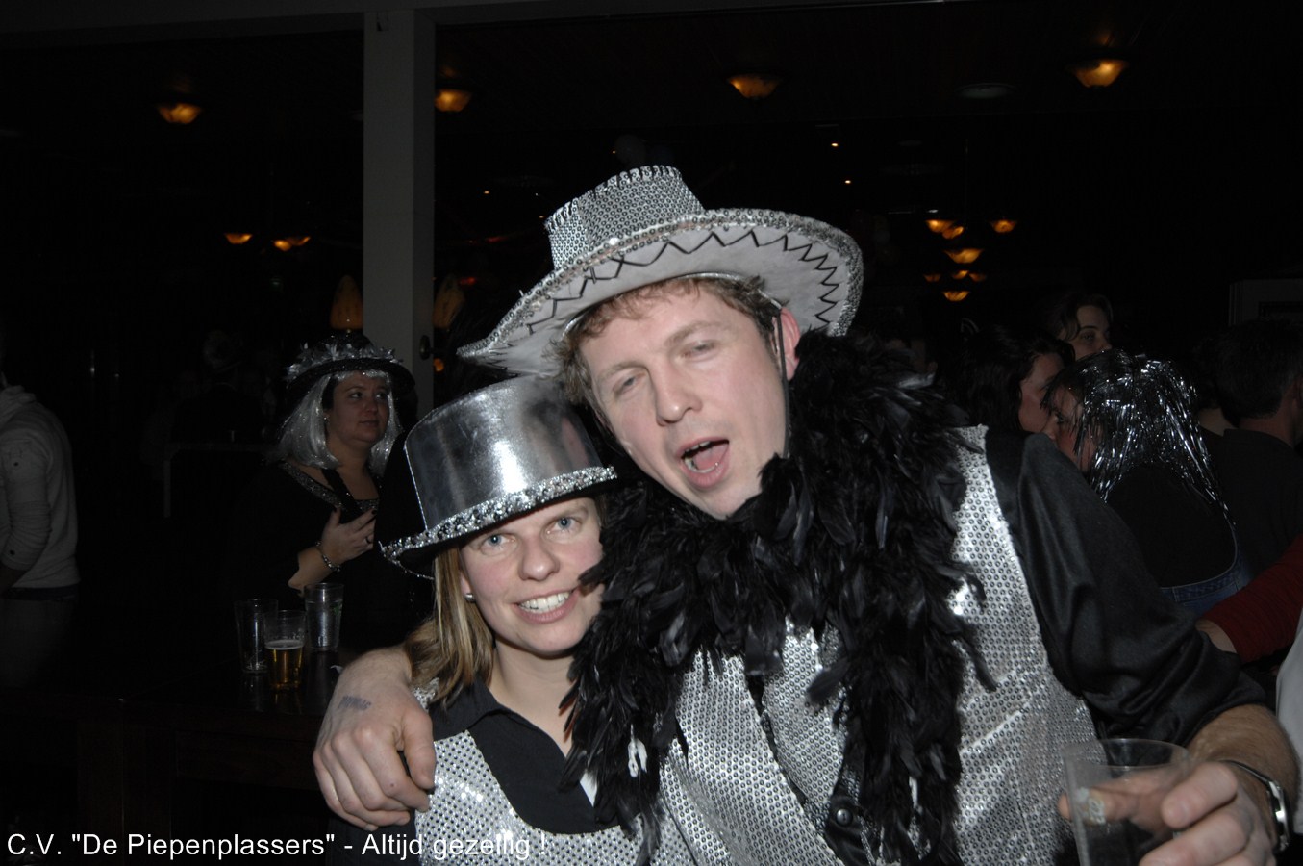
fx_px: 1247
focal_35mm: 34
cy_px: 433
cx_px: 652
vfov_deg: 38.3
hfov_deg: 55.2
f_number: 5.6
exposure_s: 1/125
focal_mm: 23
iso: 250
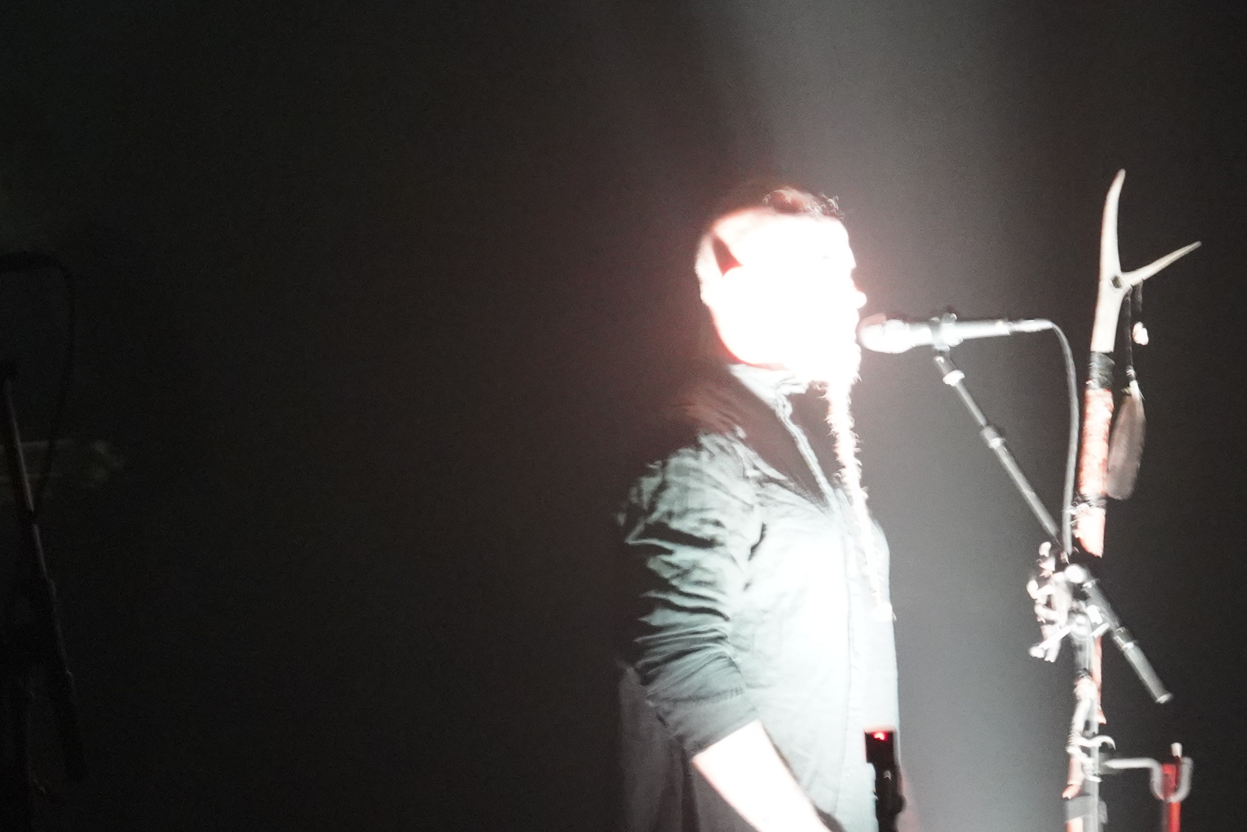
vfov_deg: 5.8
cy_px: 664
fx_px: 8175
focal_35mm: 236
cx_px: 871
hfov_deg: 8.7
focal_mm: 105
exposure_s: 1/13
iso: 12800
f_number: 4
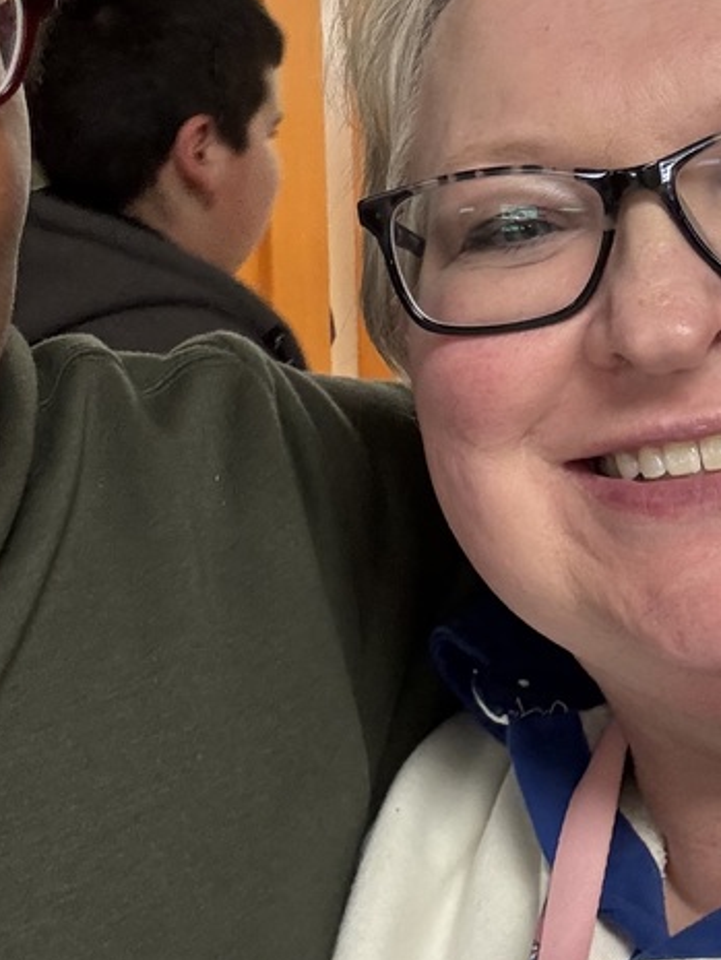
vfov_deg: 28.8
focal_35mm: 66
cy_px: 196
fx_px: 1832
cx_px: 324
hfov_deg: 22.3
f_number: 1.9
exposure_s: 1/60
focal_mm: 2.69
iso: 250
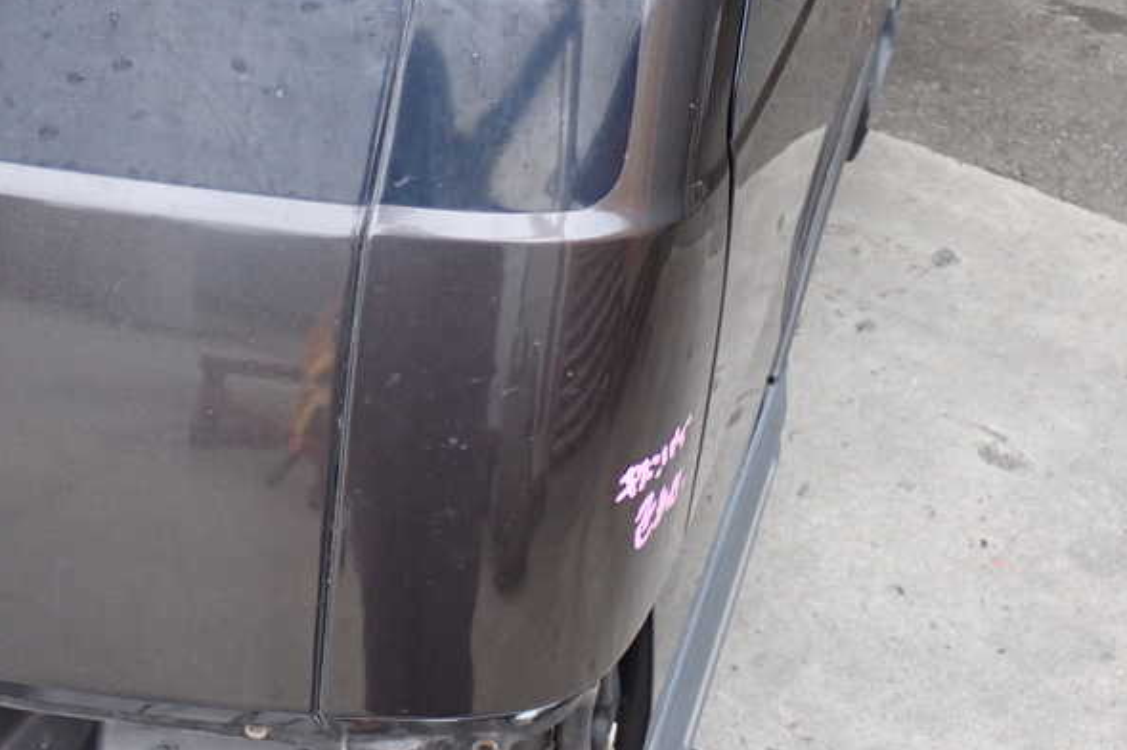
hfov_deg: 37.5
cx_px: 557
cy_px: 375
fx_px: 1658
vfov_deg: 25.5
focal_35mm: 53
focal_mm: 9.01
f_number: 3.2
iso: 400
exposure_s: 1/50
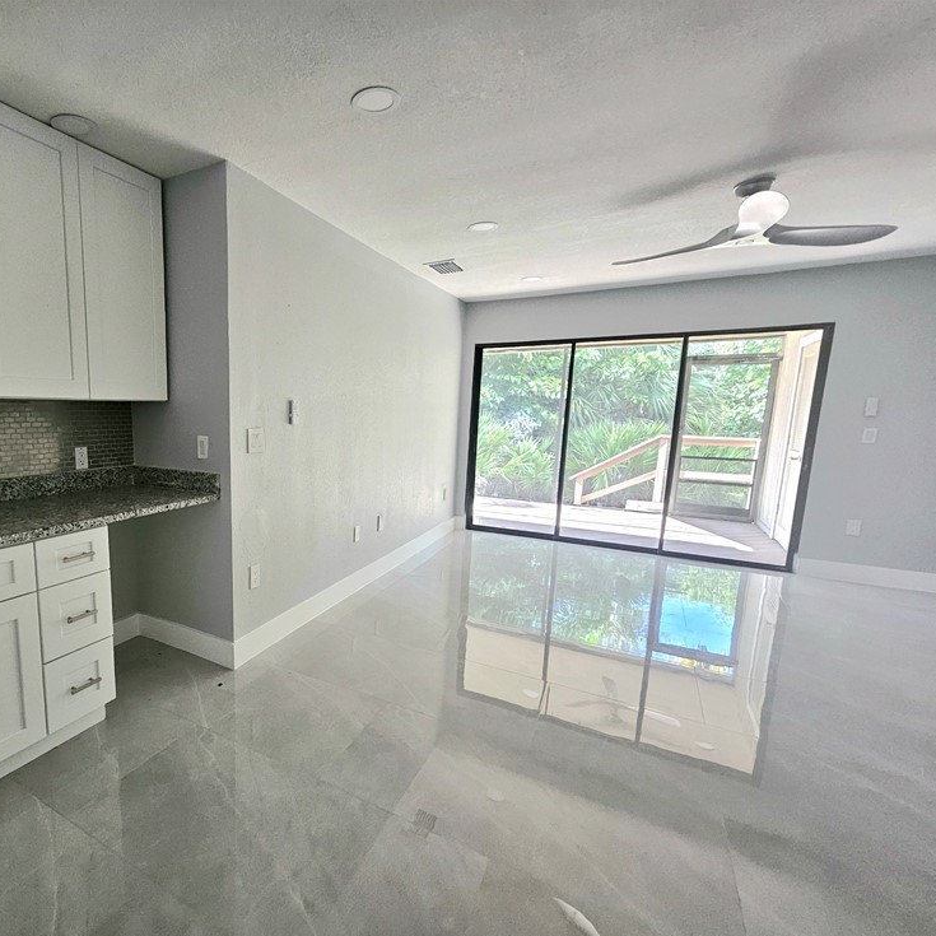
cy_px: 486
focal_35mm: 16
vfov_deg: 87.4
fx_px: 489
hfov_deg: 84.5
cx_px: 313
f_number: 2.2
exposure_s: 1/60.2
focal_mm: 1.74
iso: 160
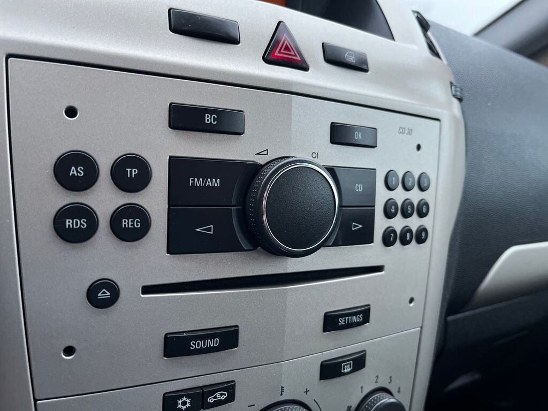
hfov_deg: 67.3
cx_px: 274
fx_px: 412
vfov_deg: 53.1
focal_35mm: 26
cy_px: 206
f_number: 1.6
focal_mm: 5.1
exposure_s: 1/60
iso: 320
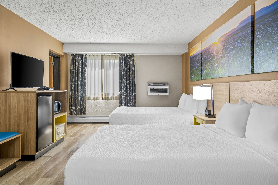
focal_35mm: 24
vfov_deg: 53.1
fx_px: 185
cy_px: 92
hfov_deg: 73.7
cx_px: 139
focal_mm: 24
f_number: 8
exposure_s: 1
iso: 400
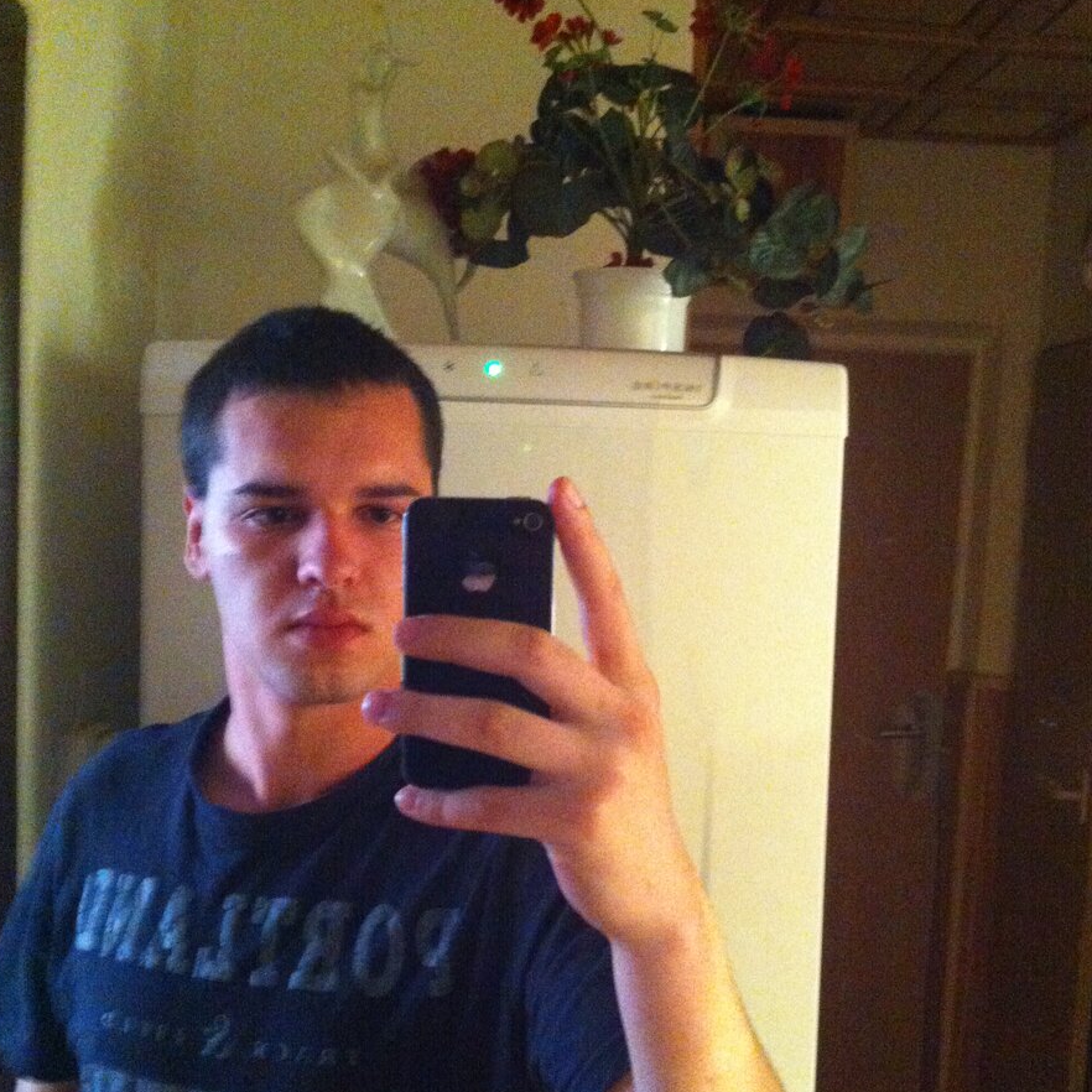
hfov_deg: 40.0
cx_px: 539
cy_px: 615
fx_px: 1499
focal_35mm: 42
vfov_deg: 40.0
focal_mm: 3.85
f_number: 2.8
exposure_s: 1/15
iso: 1000
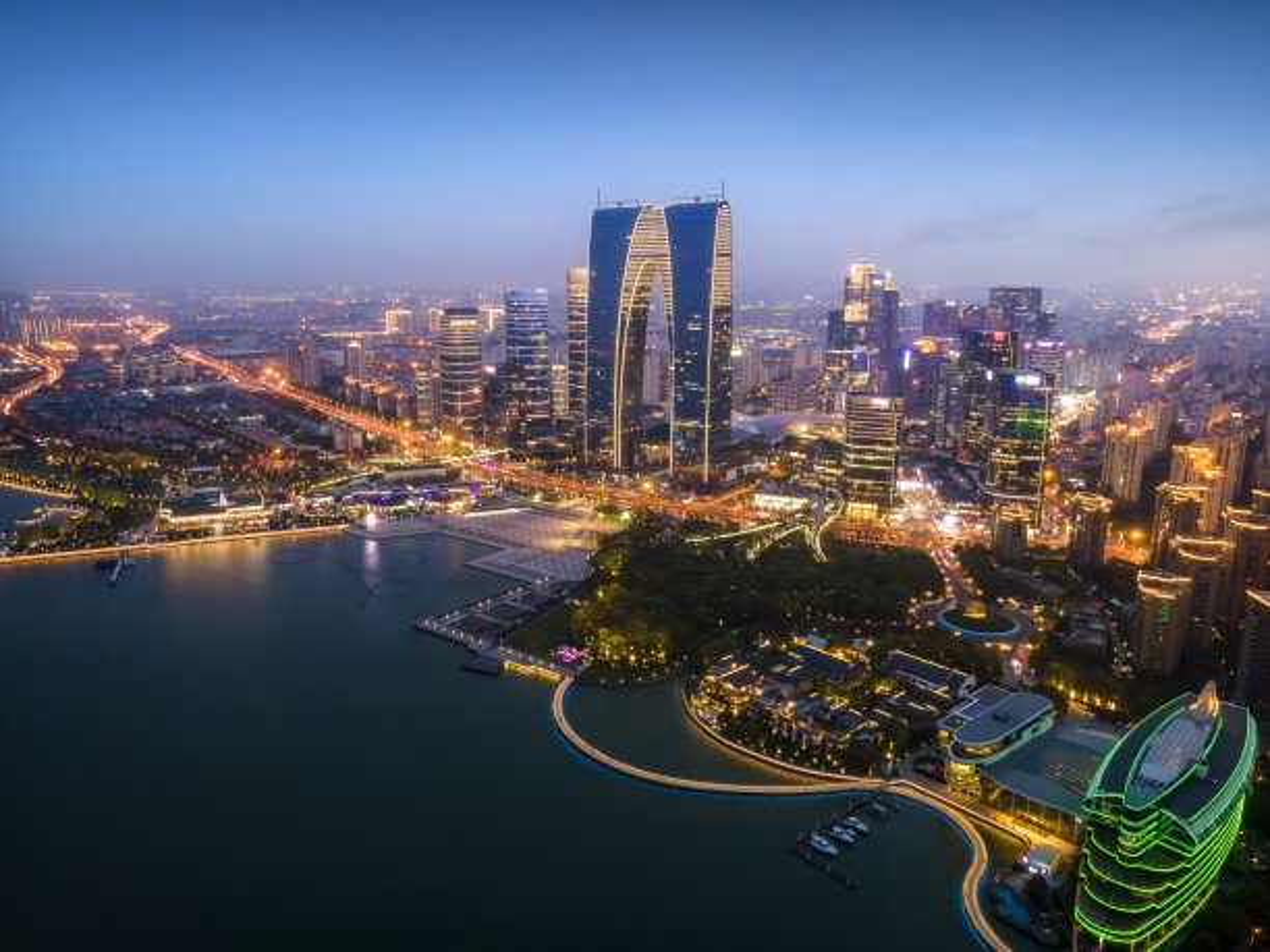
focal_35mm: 24
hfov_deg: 71.6
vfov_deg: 56.8
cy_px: 476
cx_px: 635
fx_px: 881
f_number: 2.8
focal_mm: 4.5
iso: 100
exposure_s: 1/2
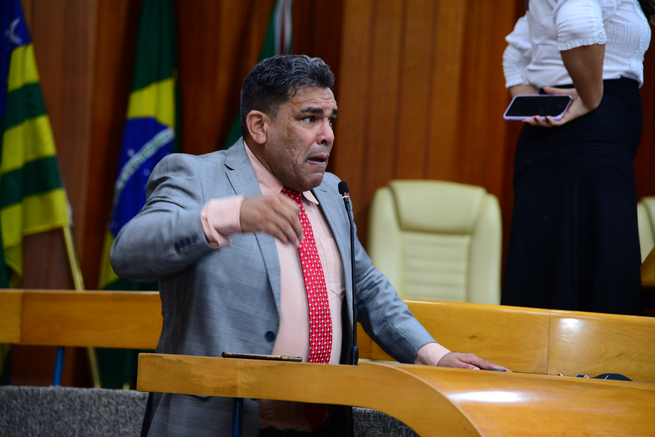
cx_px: 328
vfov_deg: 11.4
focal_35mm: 120
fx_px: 2184
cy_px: 218
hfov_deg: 17.1
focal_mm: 120
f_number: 4
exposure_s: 1/60
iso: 1600
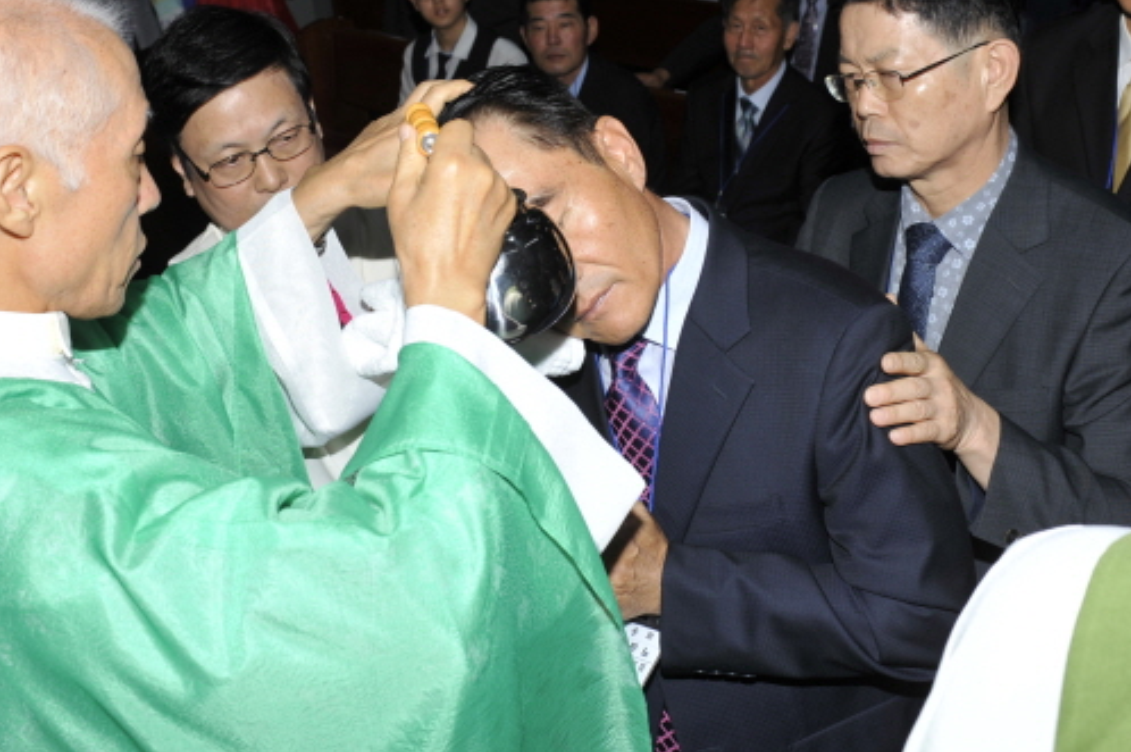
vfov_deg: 29.7
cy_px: 268
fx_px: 1412
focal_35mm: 45
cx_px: 559
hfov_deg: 43.6
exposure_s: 1/60
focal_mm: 32
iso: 200
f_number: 8
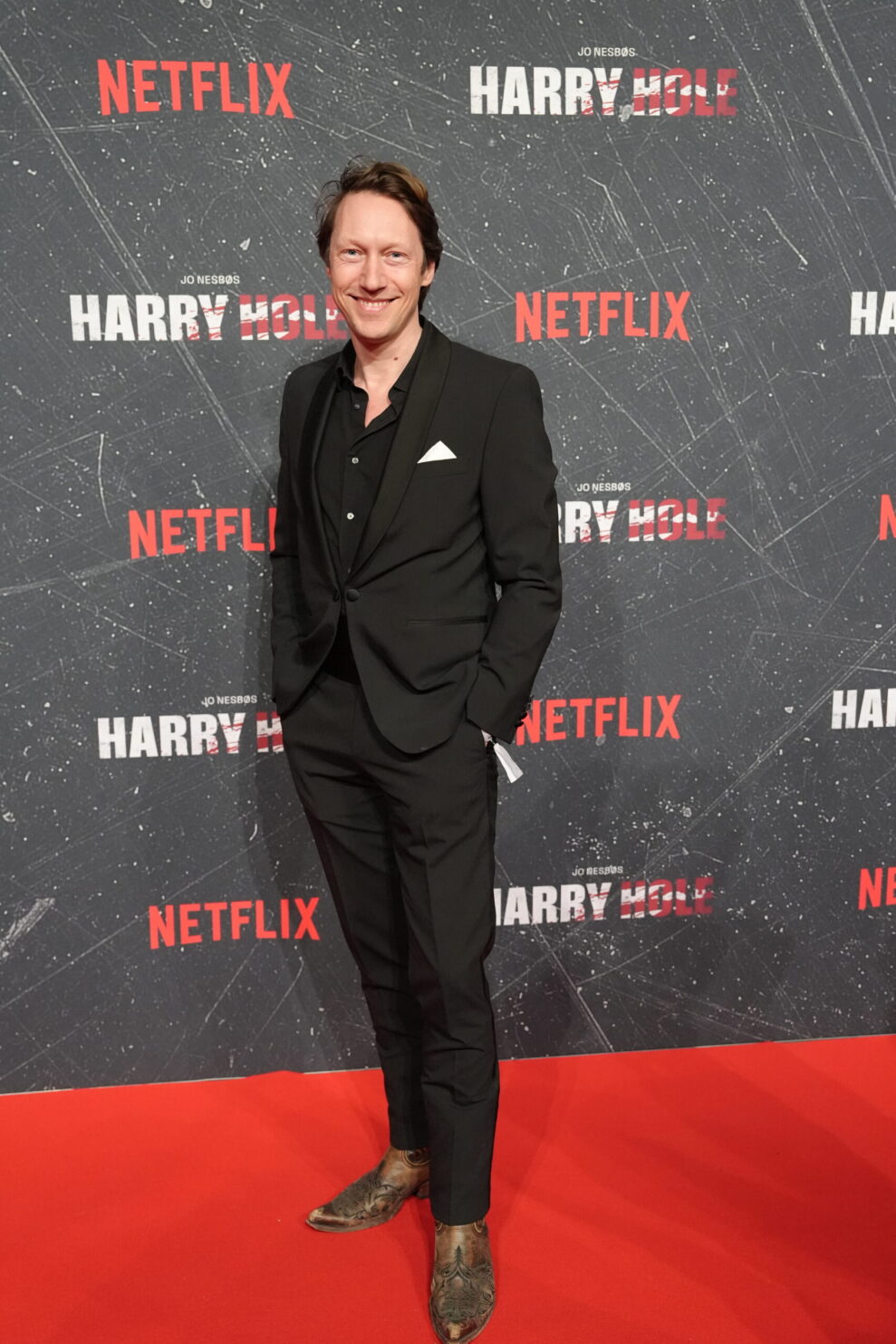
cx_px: 448
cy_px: 672
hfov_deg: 36.9
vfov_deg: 53.1
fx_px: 1344
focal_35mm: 36
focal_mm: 36
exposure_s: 1/160
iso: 5000
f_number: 4
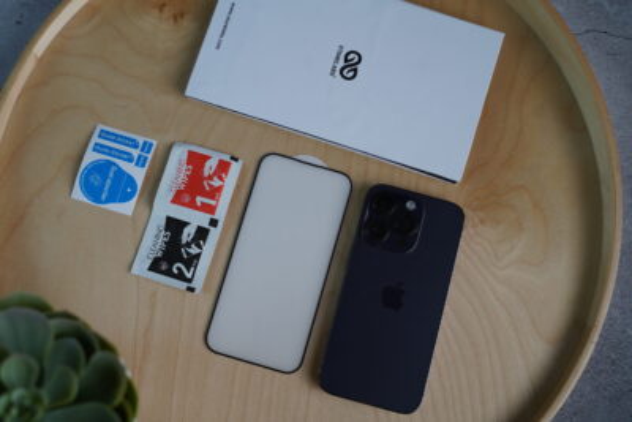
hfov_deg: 47.4
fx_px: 720
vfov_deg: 32.7
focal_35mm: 41
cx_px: 316
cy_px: 211
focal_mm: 41
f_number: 4
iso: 500
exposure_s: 1/160
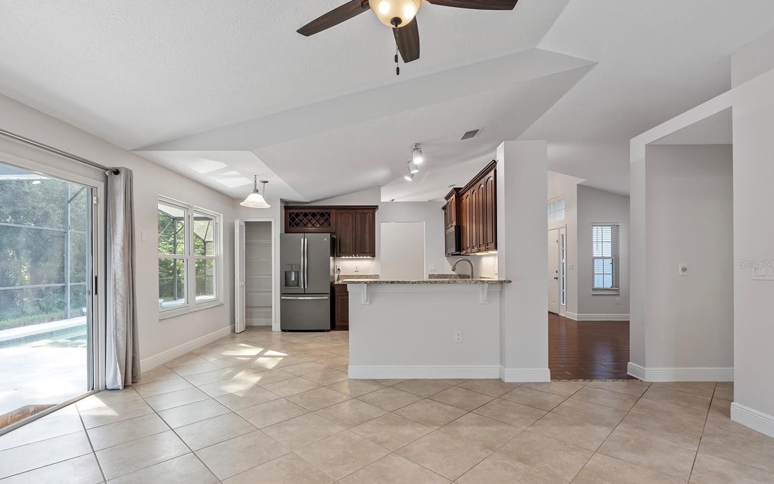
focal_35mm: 17
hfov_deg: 94.3
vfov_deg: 67.9
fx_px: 359
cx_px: 381
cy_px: 264
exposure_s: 1/1.67
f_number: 8
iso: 100
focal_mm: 16
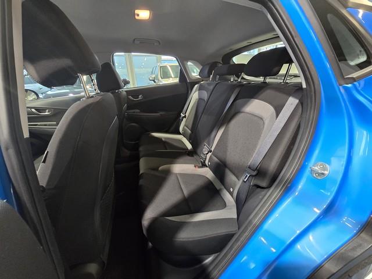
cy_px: 140
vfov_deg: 89.9
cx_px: 186
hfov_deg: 106.2
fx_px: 140
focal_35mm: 13
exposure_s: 1/50
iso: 640
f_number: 2.2
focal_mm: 2.2
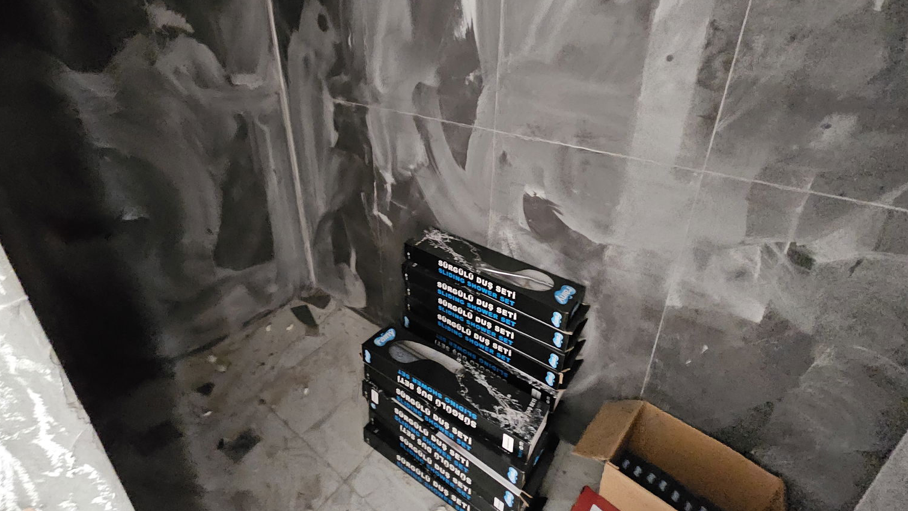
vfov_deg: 69.5
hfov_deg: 103.0
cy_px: 195
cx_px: 463
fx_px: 361
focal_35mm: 15
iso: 2000
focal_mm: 2.2
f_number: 2.2
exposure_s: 1/24
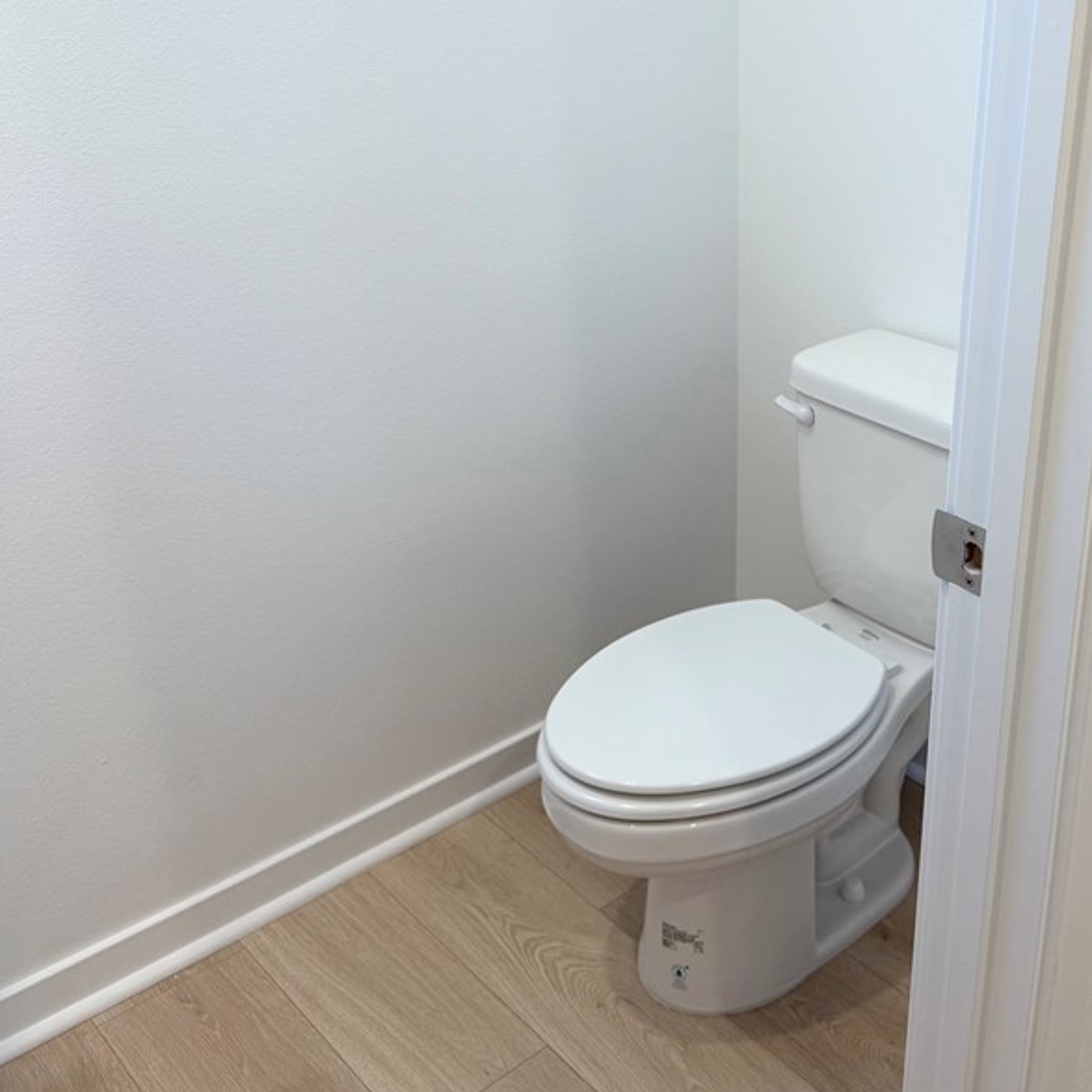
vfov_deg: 44.5
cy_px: 400
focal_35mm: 37
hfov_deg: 43.3
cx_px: 839
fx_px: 1321
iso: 100
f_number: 1.78
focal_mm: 6.76
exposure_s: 1/120
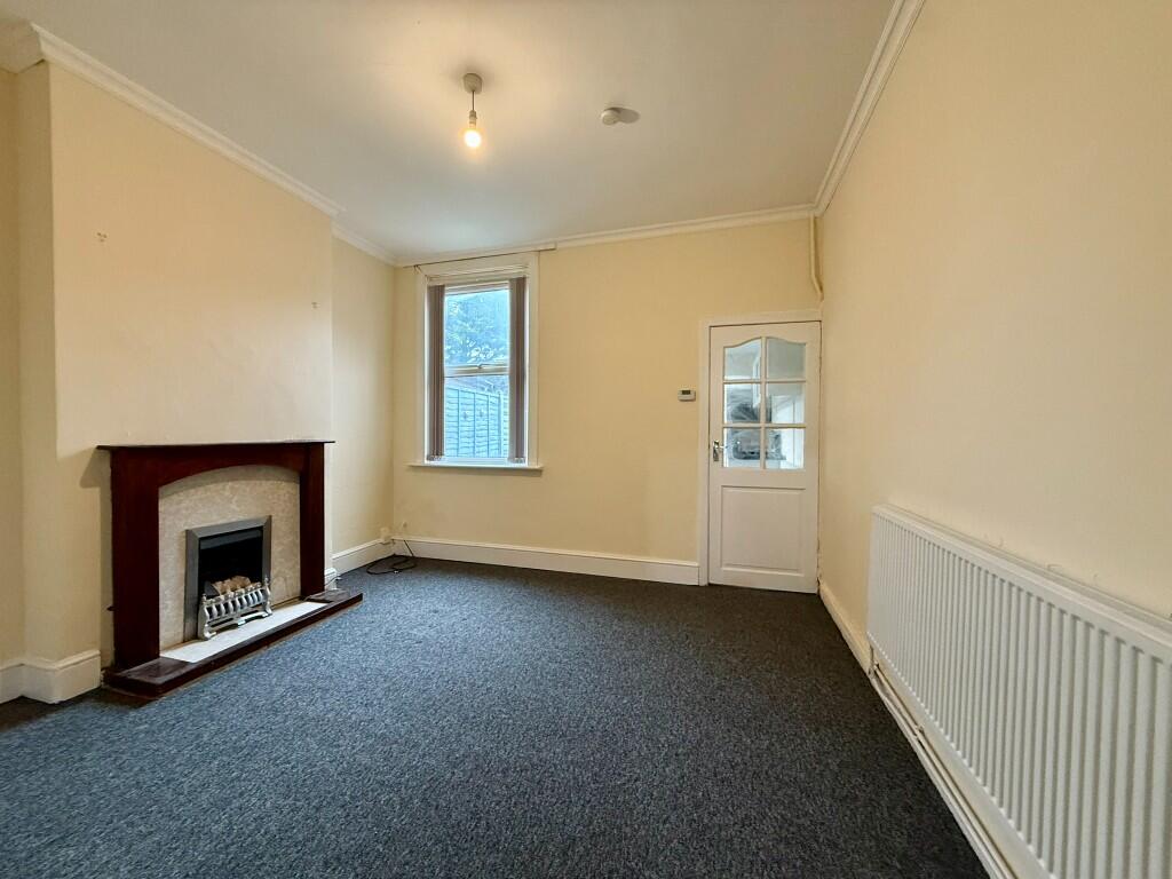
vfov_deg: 85.7
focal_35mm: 14
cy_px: 440
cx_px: 586
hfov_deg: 102.1
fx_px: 474
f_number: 2.2
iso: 400
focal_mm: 2.22
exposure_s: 1/50
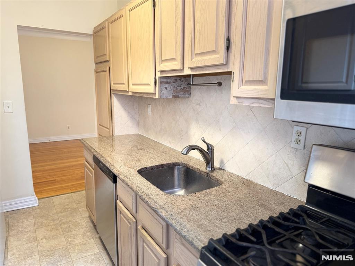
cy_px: 133
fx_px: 246
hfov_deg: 71.6
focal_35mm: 24
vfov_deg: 56.8
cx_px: 178
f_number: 1.78
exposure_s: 1/60
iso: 250
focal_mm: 6.76
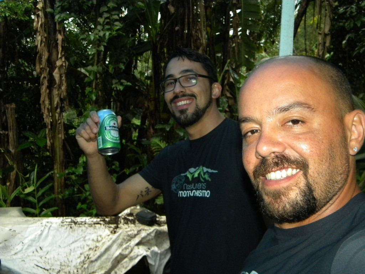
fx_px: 432
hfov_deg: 45.8
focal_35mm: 41
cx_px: 182
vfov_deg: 35.1
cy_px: 137
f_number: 3.8
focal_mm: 7.3
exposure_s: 1/30
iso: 400
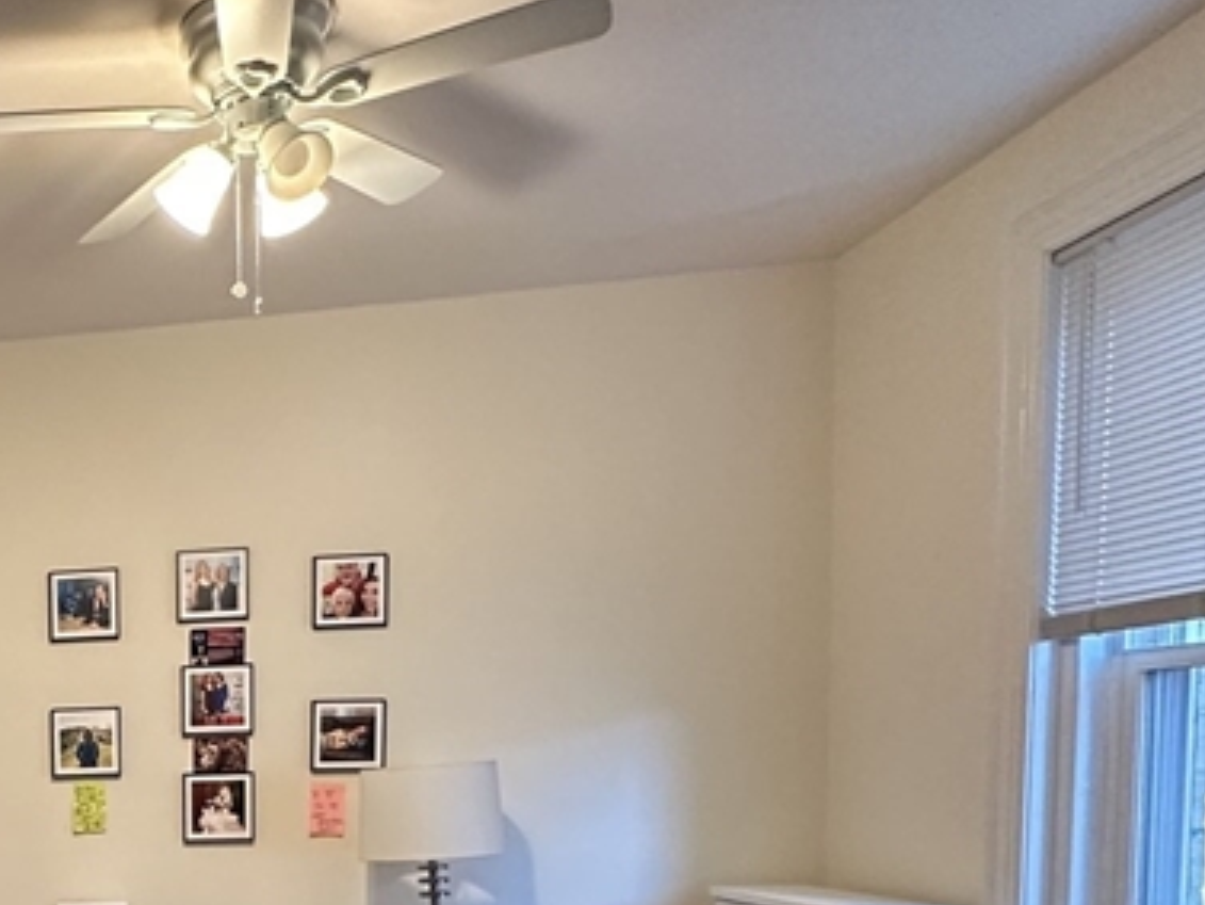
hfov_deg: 39.8
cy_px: 883
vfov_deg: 34.7
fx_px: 1323
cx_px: -121
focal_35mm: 38
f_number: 2.2
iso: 320
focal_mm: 2.22
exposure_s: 1/60
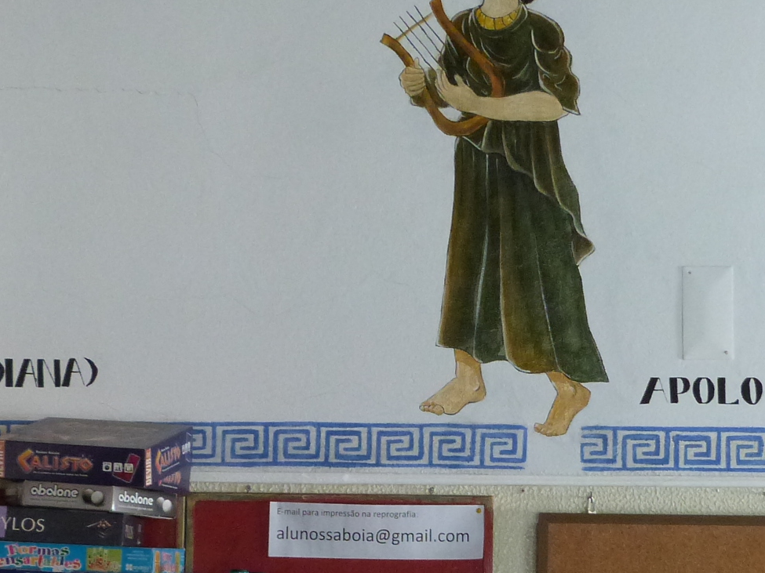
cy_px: 442
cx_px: 510
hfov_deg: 18.7
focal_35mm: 105
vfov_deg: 14.0
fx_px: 2320
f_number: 3.1
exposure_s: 1/40
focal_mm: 7.1
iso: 400
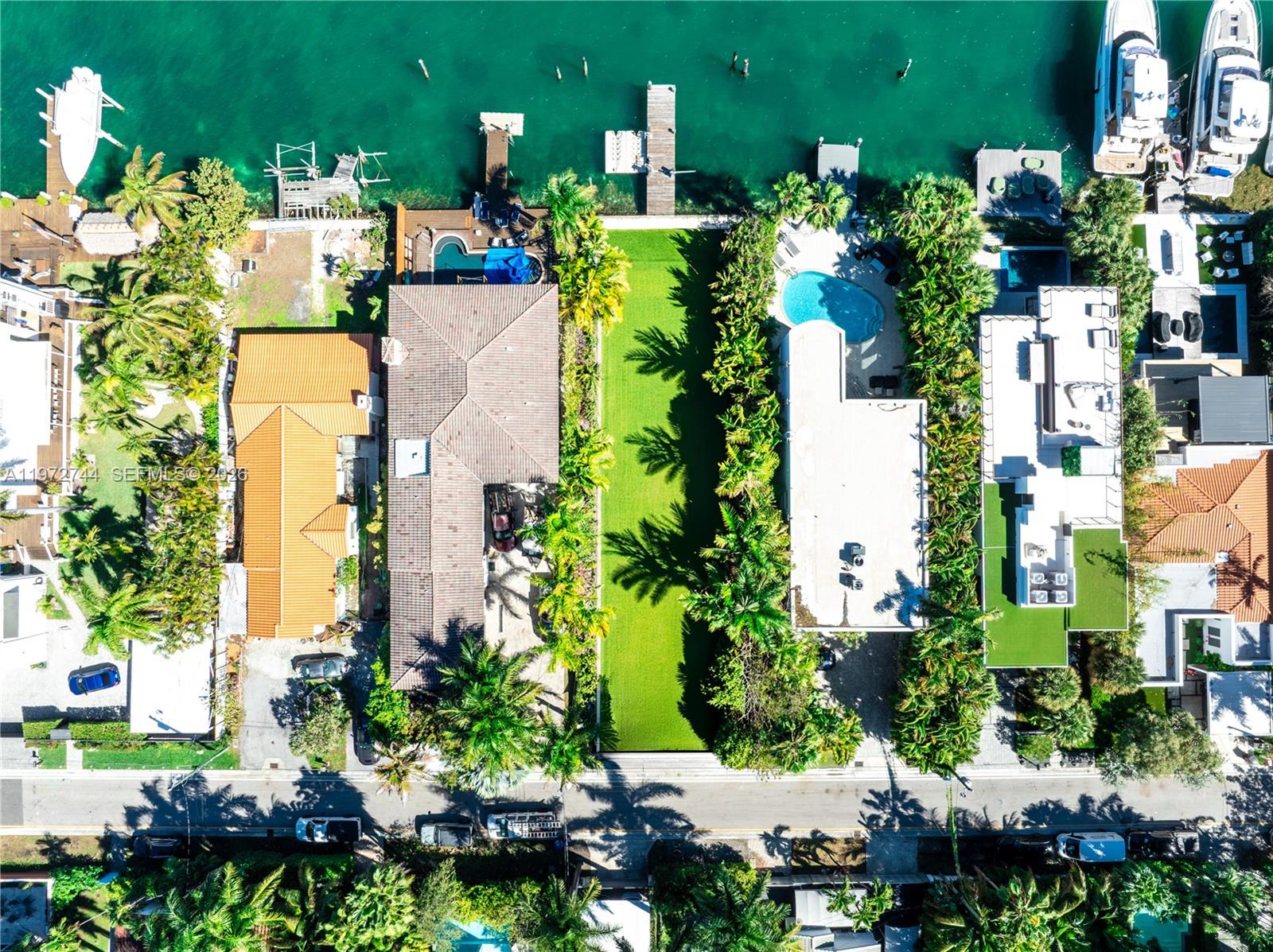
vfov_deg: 56.7
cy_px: 476
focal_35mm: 24
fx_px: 882
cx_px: 636
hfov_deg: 71.6
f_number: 7.1
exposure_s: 1/240
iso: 100
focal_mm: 12.29
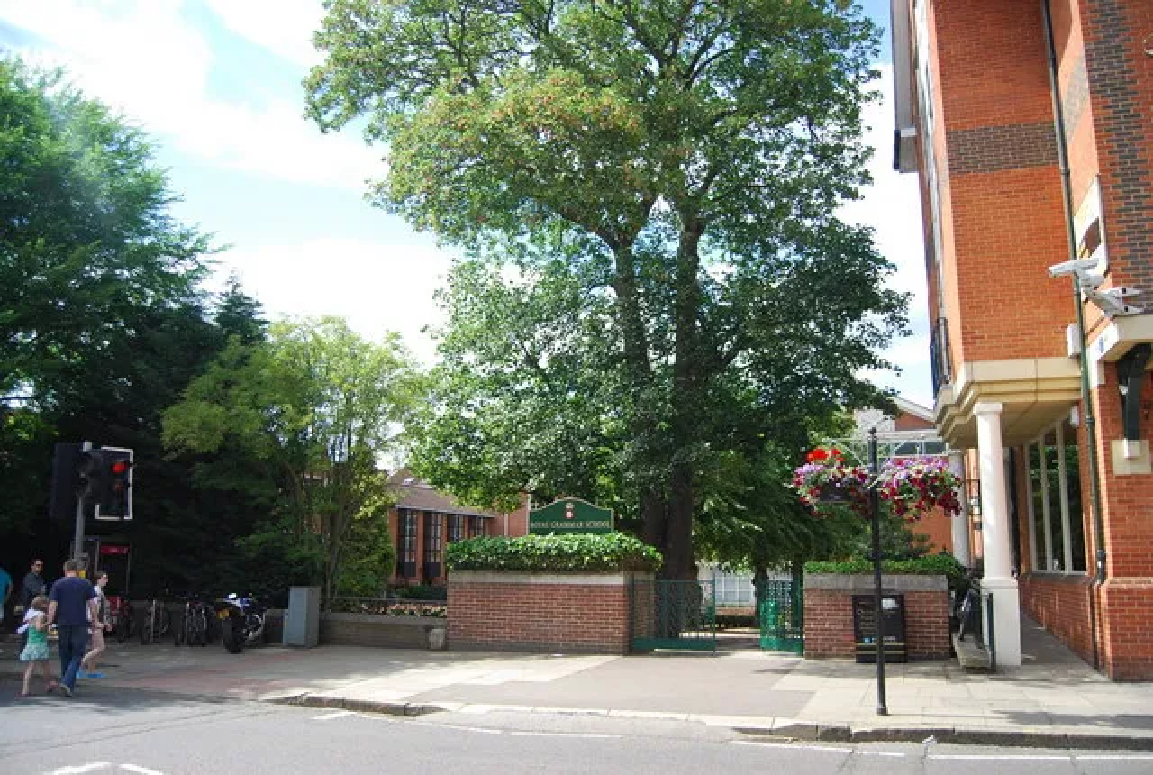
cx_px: 576
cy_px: 388
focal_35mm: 27
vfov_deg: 48.2
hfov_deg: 67.3
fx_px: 867
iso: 200
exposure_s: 1/800
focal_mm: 18
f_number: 3.5
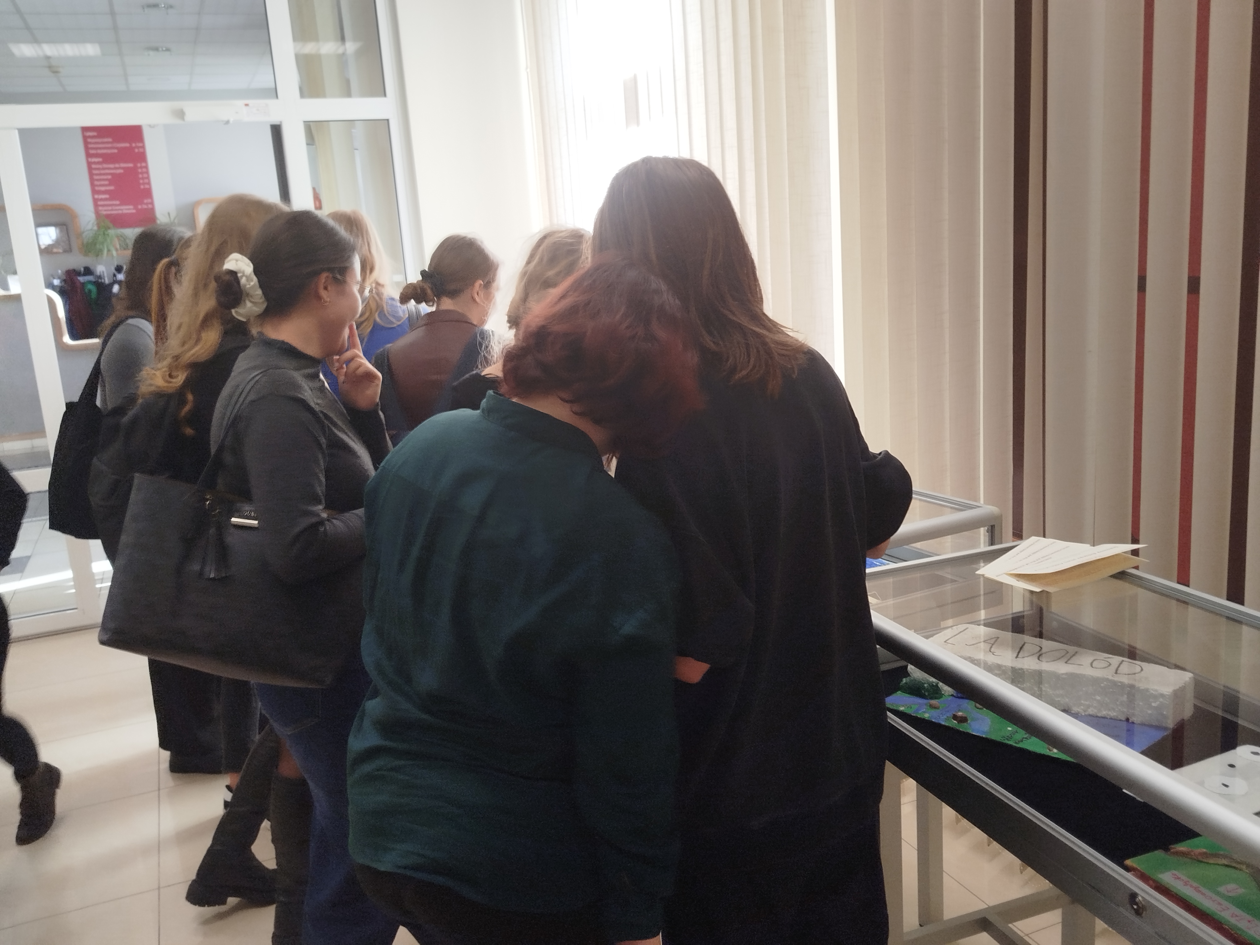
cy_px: 472
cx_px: 630
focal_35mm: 29
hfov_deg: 61.7
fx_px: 1056
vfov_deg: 48.2
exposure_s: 1/50
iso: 64
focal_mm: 5.31
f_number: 1.7
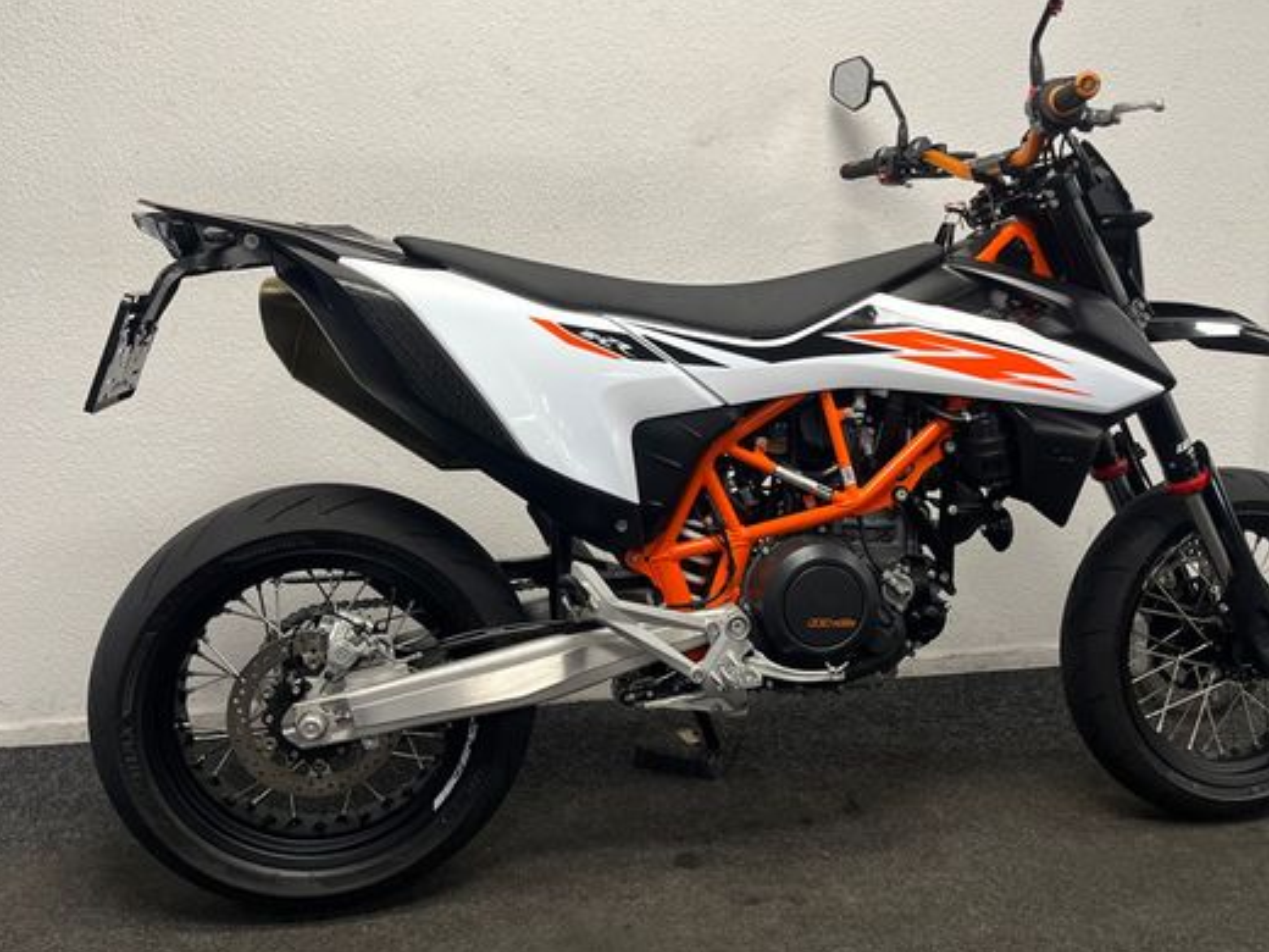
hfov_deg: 56.7
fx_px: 1173
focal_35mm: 32
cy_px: 417
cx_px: 686
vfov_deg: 44.1
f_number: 1.6
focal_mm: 5.1
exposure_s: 1/100
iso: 125
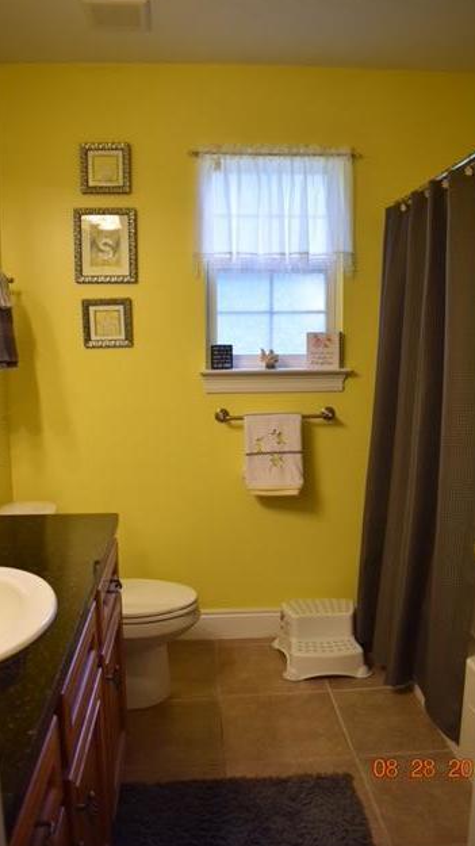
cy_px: 425
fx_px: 650
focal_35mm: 29
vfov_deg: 66.1
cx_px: 244
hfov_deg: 40.1
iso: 720
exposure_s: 1/60
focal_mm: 18
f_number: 4
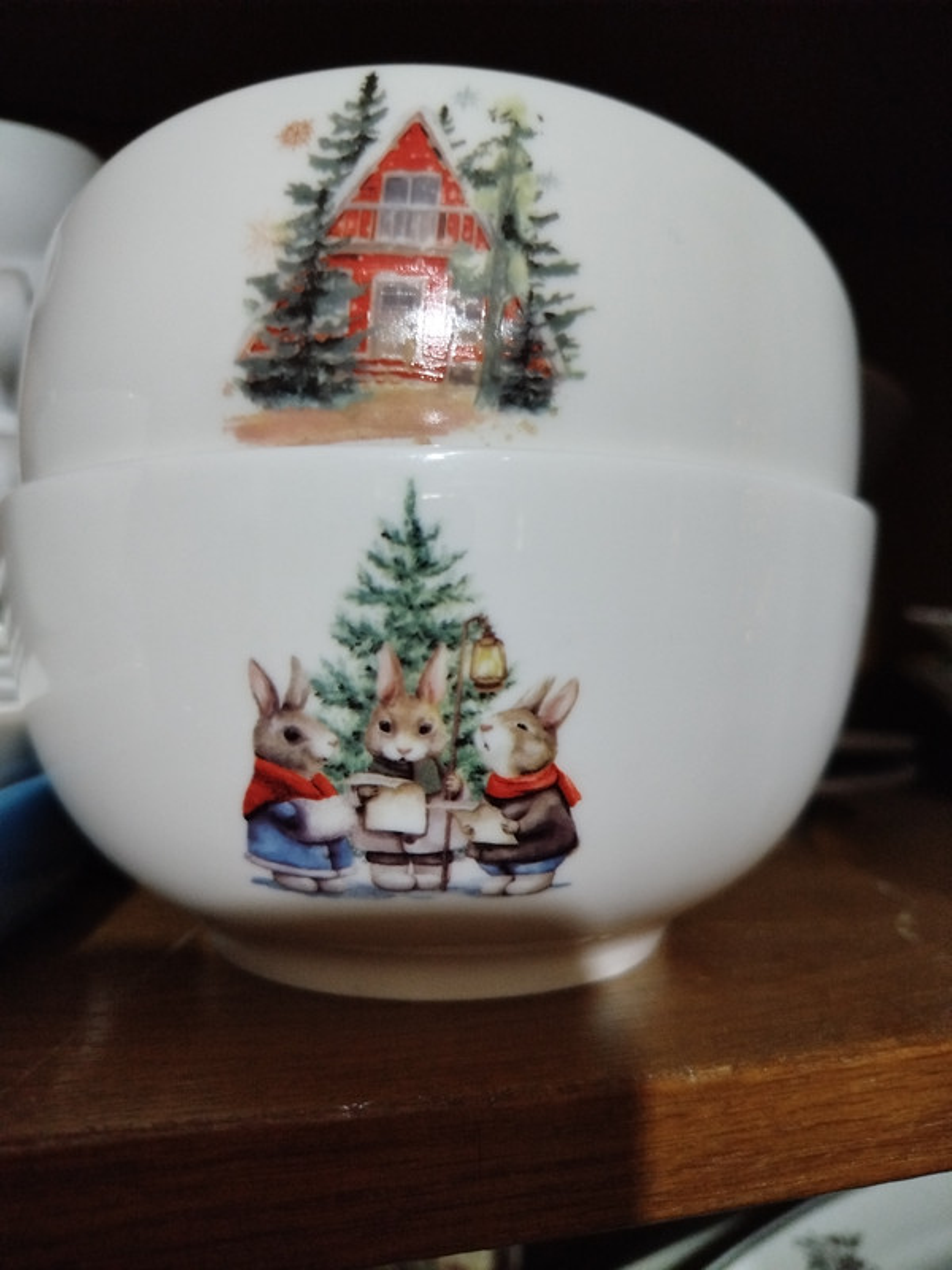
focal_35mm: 24
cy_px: 635
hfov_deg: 56.8
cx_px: 476
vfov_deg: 71.6
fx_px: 880
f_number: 1.7
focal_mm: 5.31
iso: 1250
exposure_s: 1/17
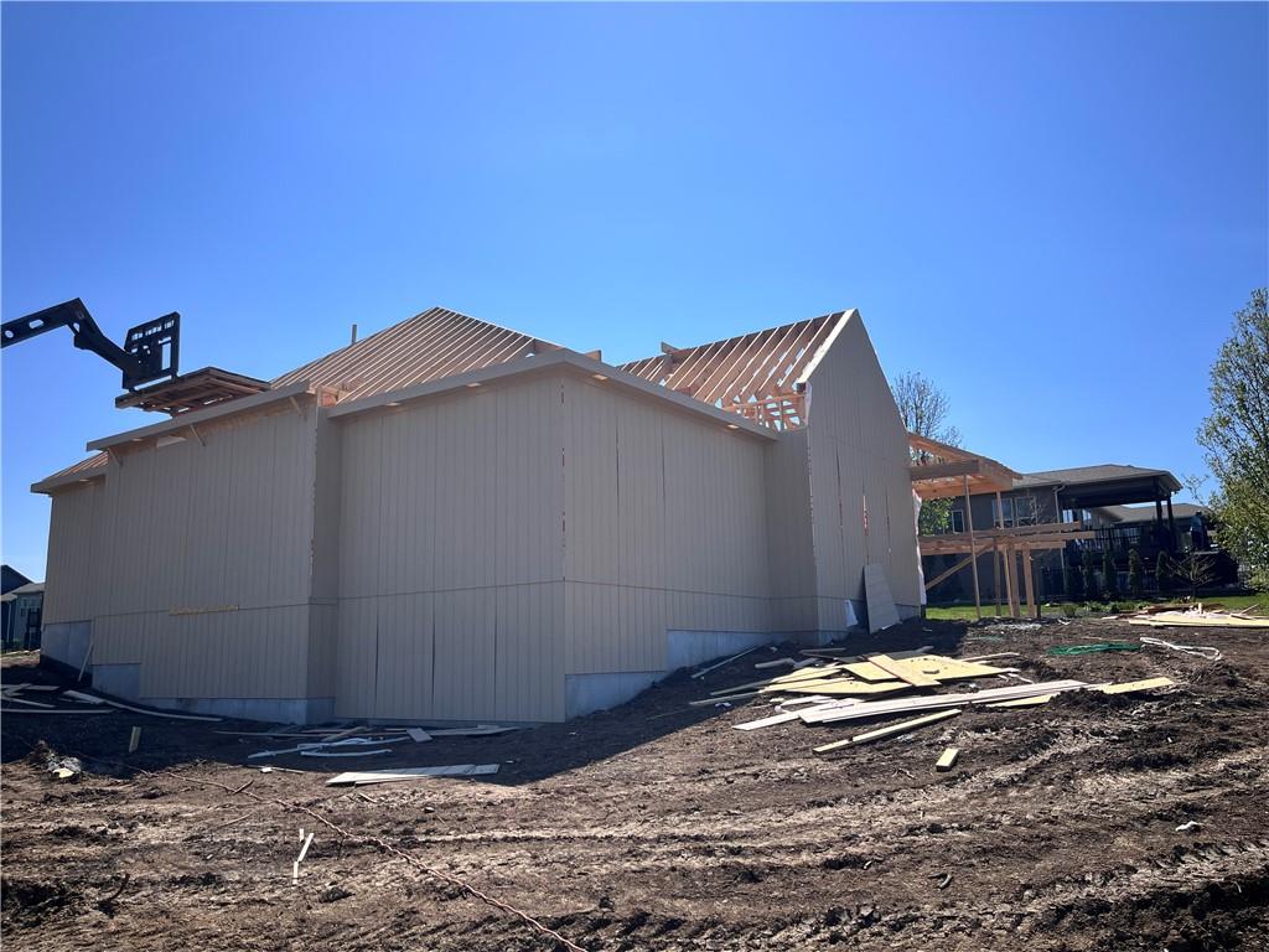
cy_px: 476
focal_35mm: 26
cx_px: 634
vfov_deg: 53.1
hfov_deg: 67.3
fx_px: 953
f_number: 1.6
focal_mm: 5.1
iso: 50
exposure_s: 1/4854
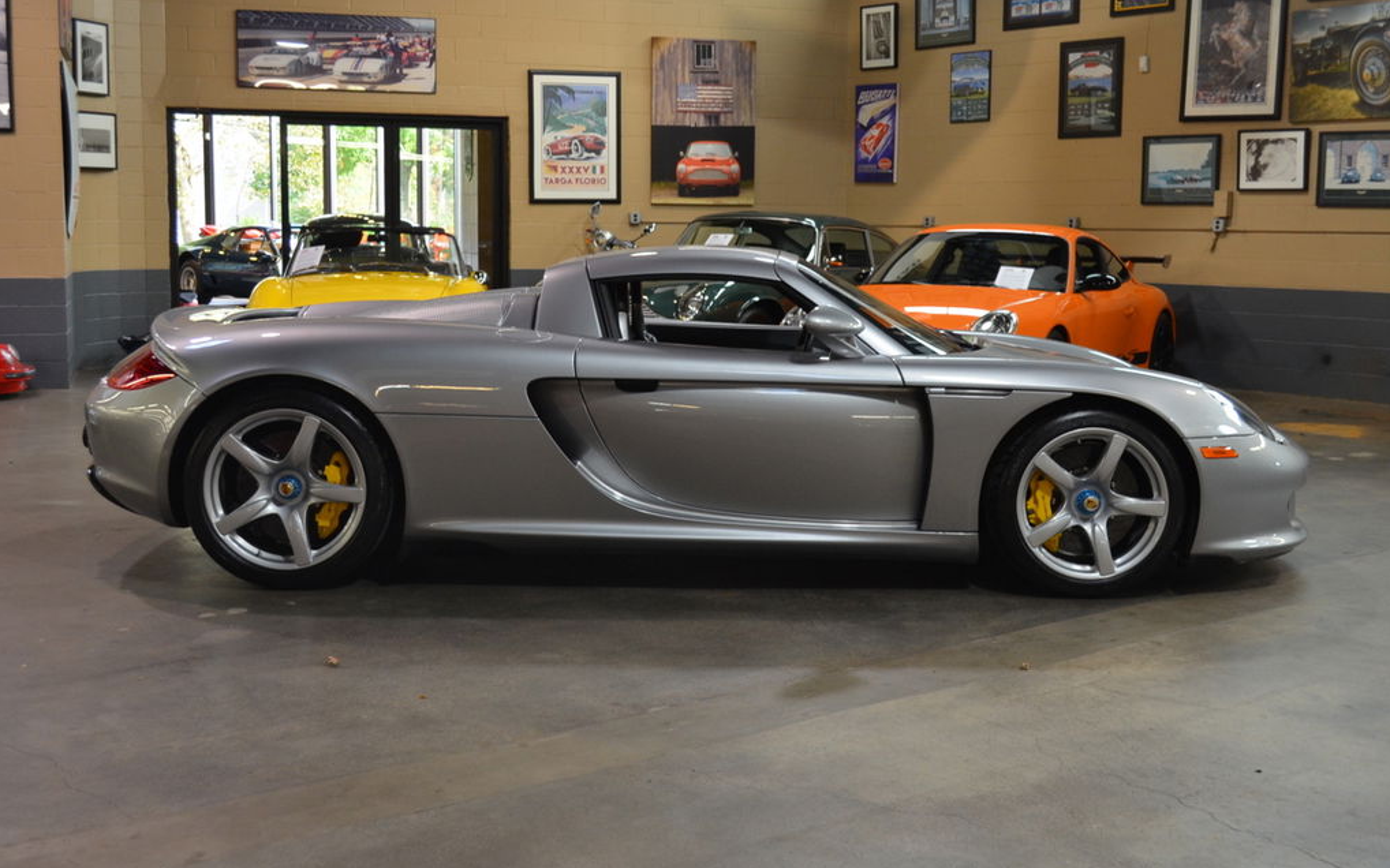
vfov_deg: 28.9
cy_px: 429
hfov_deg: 44.8
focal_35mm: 45
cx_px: 695
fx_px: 1686
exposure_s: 1/50
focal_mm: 29
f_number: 4.5
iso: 800
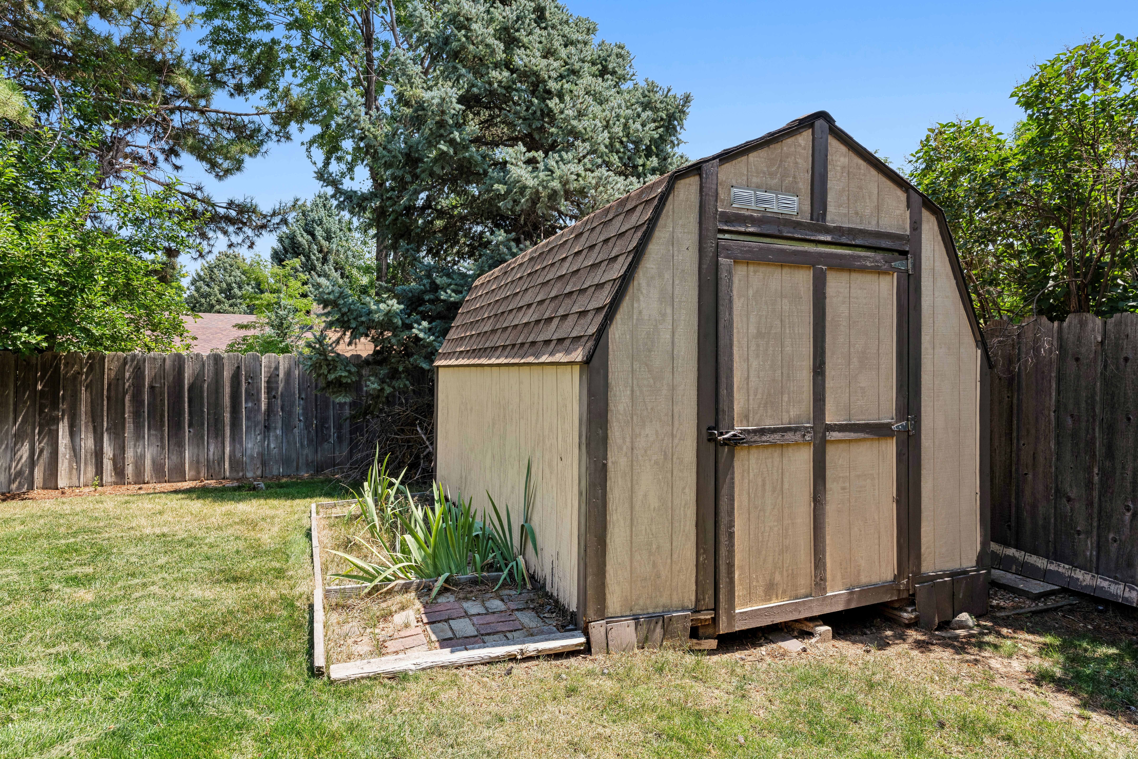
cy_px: 380
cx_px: 569
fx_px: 632
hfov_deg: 84.0
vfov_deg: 61.9
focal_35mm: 20
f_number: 8
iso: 200
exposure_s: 1/200
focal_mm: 20
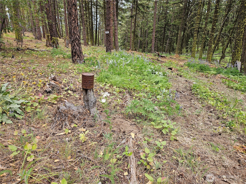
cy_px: 92
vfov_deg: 58.9
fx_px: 163
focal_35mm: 23
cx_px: 123
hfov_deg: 73.9
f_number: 1.8
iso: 25
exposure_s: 1/326
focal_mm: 5.4
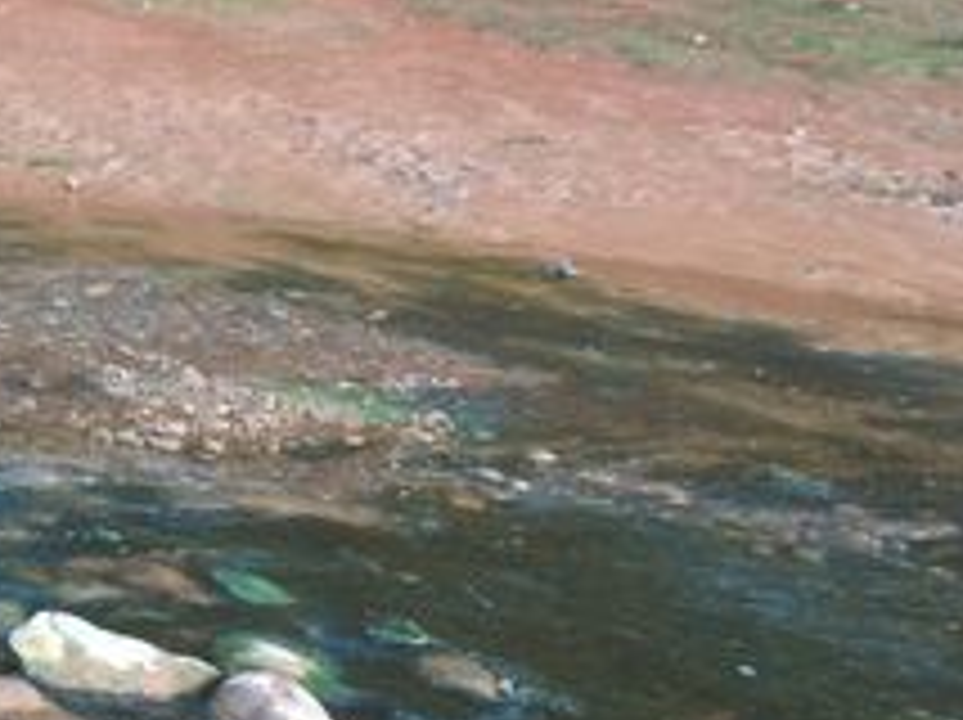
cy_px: 7
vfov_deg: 16.4
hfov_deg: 20.1
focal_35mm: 88
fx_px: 2445
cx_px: -340
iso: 64
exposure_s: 1/30
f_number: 2.2
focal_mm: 4.15
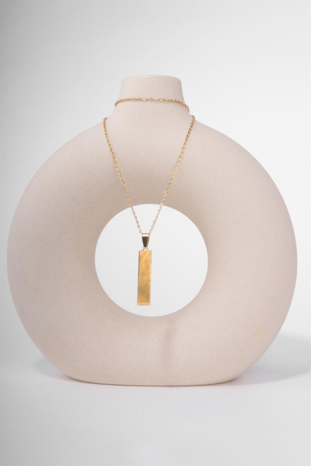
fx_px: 661
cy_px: 233
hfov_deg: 26.5
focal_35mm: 51
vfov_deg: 38.9
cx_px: 156
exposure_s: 1/200
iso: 400
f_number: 22
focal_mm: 34.2
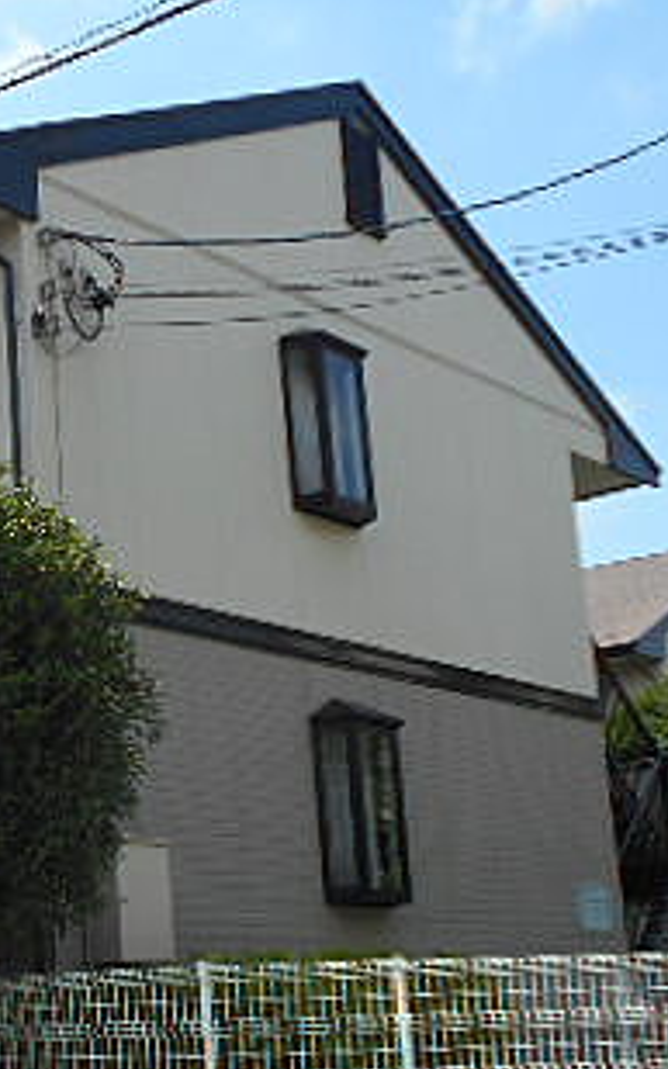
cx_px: -204
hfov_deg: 20.7
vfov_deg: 35.5
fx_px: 1661
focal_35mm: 57
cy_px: 654
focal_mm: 4.6
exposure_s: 1/800
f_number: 3.2
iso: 80
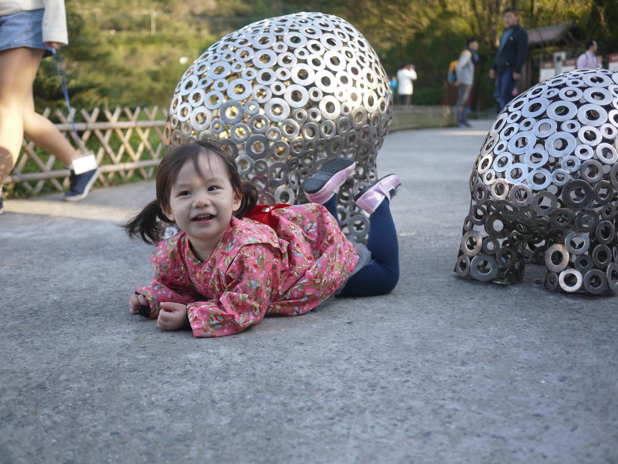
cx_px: 309
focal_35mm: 40
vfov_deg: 36.0
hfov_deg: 46.8
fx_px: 714
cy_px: 232
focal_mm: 20
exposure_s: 1/800
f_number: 1.8
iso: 160
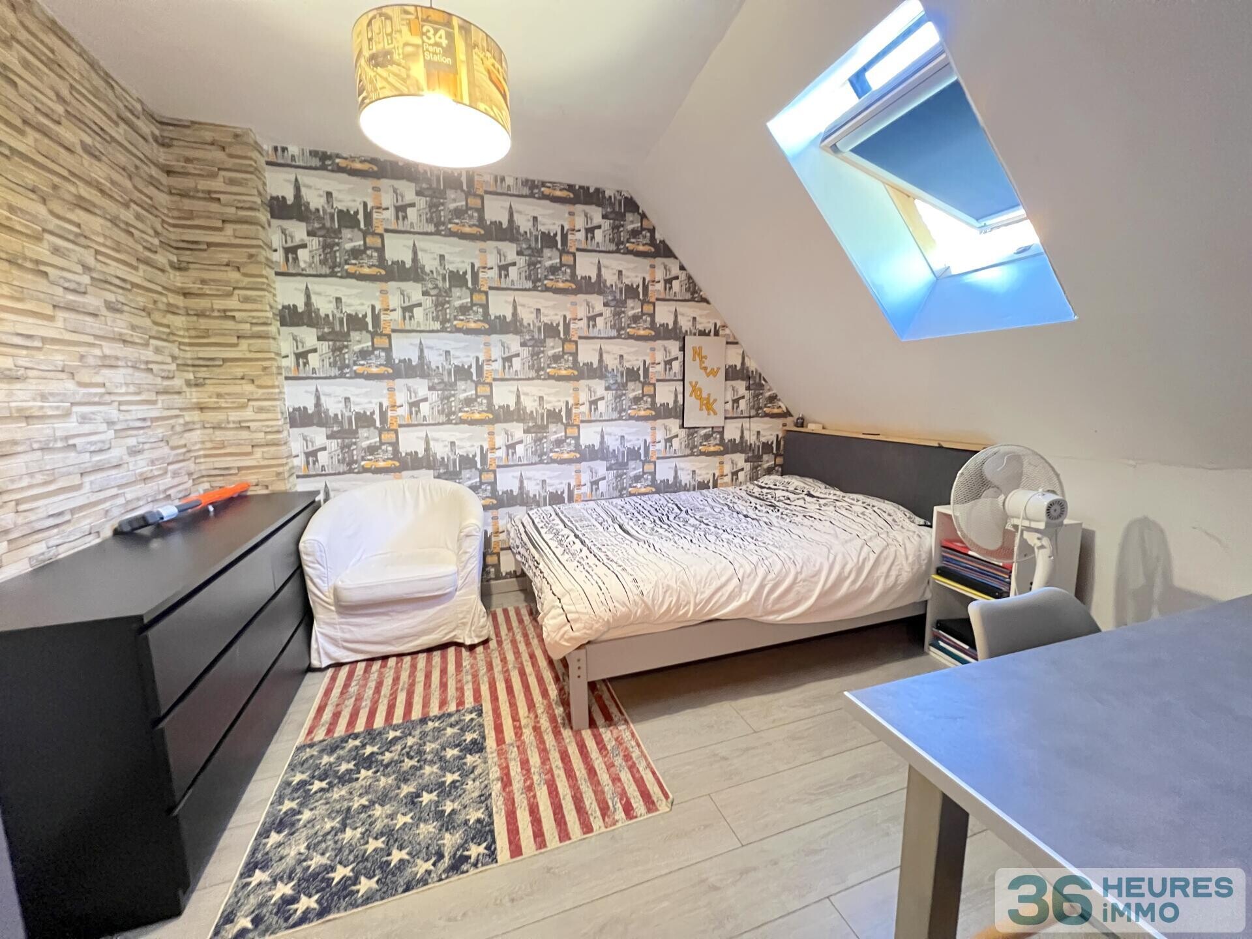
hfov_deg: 106.2
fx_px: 470
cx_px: 626
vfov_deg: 89.9
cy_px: 470
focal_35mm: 13
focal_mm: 1.57
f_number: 1.8
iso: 1000
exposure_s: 1/41
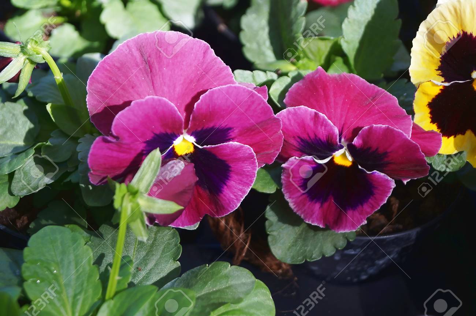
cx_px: 238
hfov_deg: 24.8
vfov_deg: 16.6
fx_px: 1083
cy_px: 158
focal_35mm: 82
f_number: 5.6
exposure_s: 1/100
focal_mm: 55
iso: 160
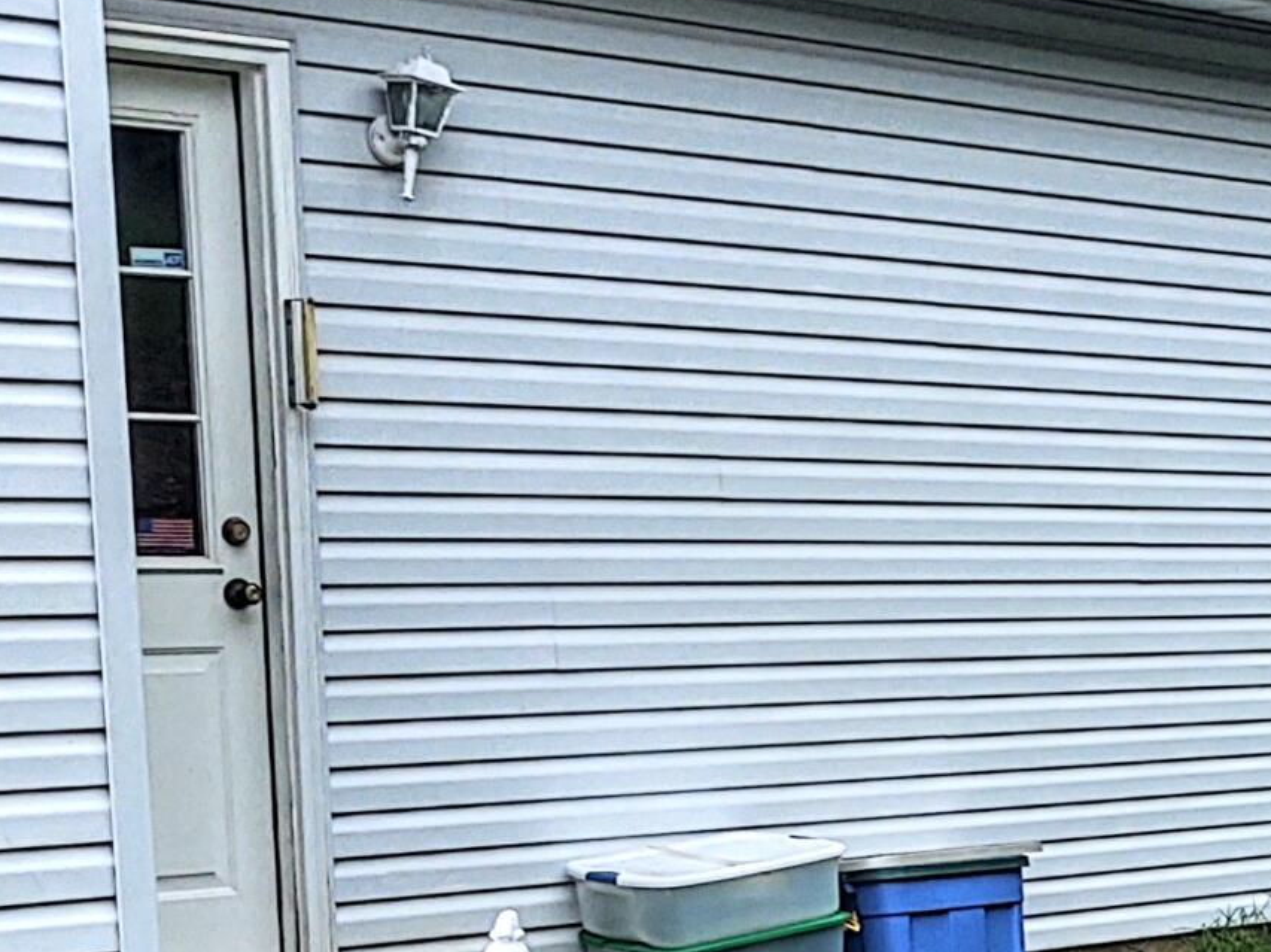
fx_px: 3487
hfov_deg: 19.2
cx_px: 1633
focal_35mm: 95
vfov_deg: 15.0
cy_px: 1129
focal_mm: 4.75
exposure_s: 1/539
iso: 100
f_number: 1.7
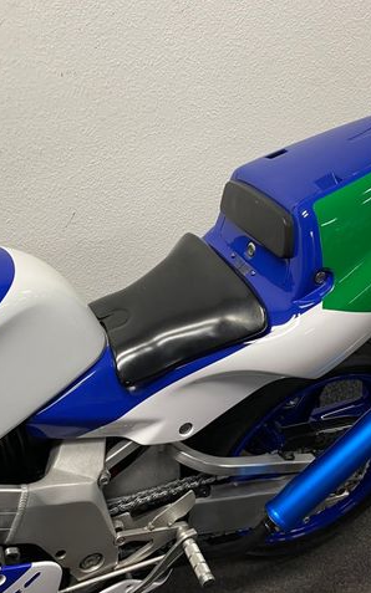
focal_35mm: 37
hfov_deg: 34.3
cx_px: 146
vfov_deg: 52.8
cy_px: 297
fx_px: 599
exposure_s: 1/50
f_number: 1.6
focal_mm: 4.2
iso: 64
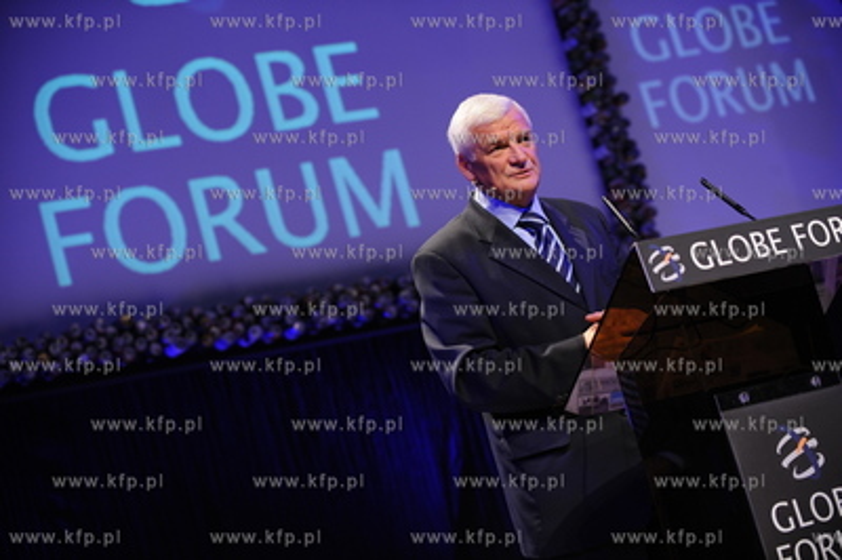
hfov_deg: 23.7
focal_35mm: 86
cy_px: 280
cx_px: 421
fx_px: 2010
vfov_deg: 15.9
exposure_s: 1/80
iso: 800
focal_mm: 86
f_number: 4
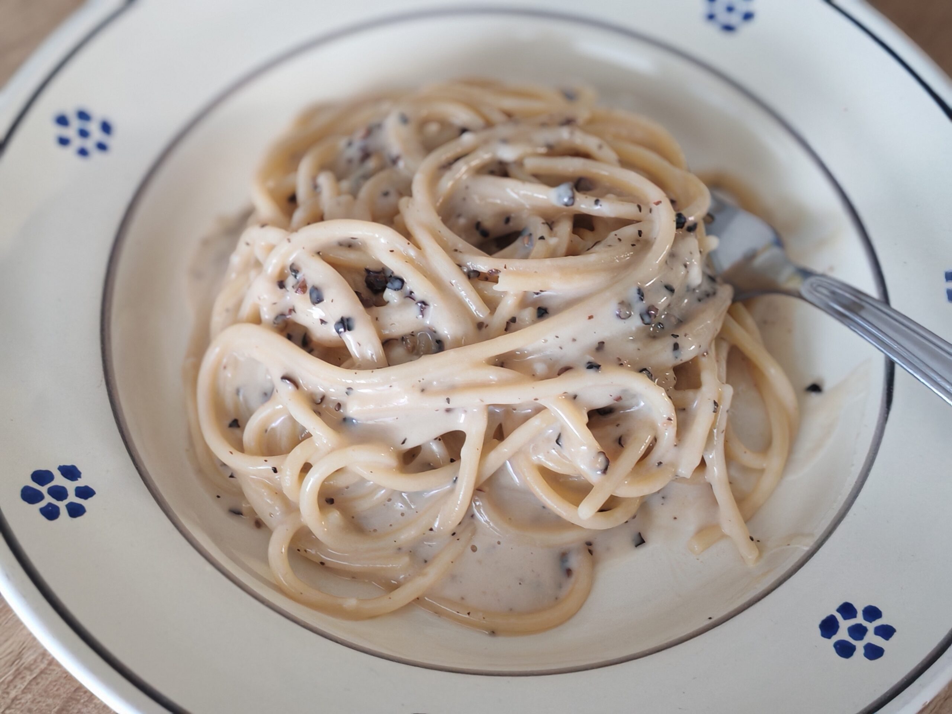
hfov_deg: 35.5
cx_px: 476
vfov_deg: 27.0
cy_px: 357
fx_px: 1485
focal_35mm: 54
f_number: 2.8
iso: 500
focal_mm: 5.52
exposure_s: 1/33
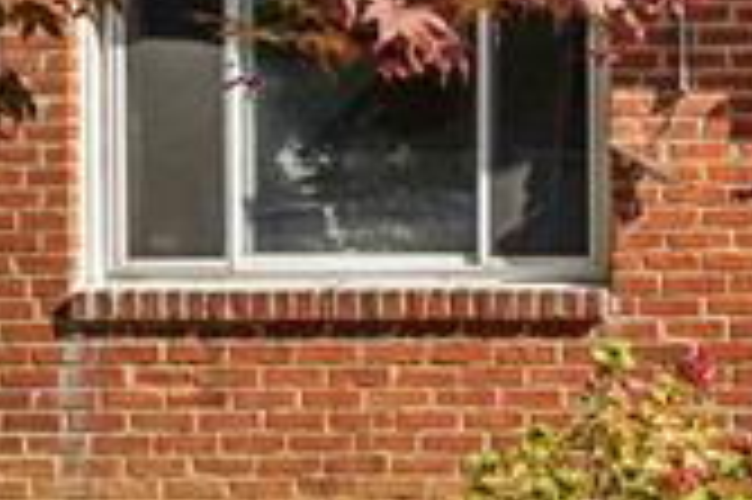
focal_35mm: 86
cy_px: 275
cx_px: 1418
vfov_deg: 15.9
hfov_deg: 17.9
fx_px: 1795
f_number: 8
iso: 400
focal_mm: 14
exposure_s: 1/640
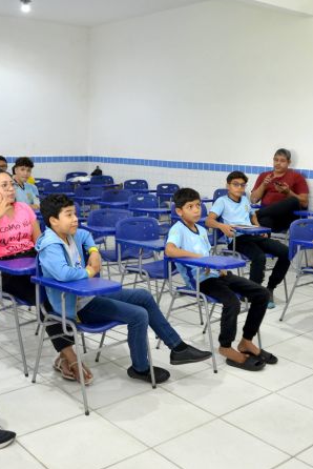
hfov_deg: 31.2
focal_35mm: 43
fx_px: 560
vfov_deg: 45.4
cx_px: 144
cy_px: 238
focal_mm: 24
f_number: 6.3
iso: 1250
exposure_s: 1/80
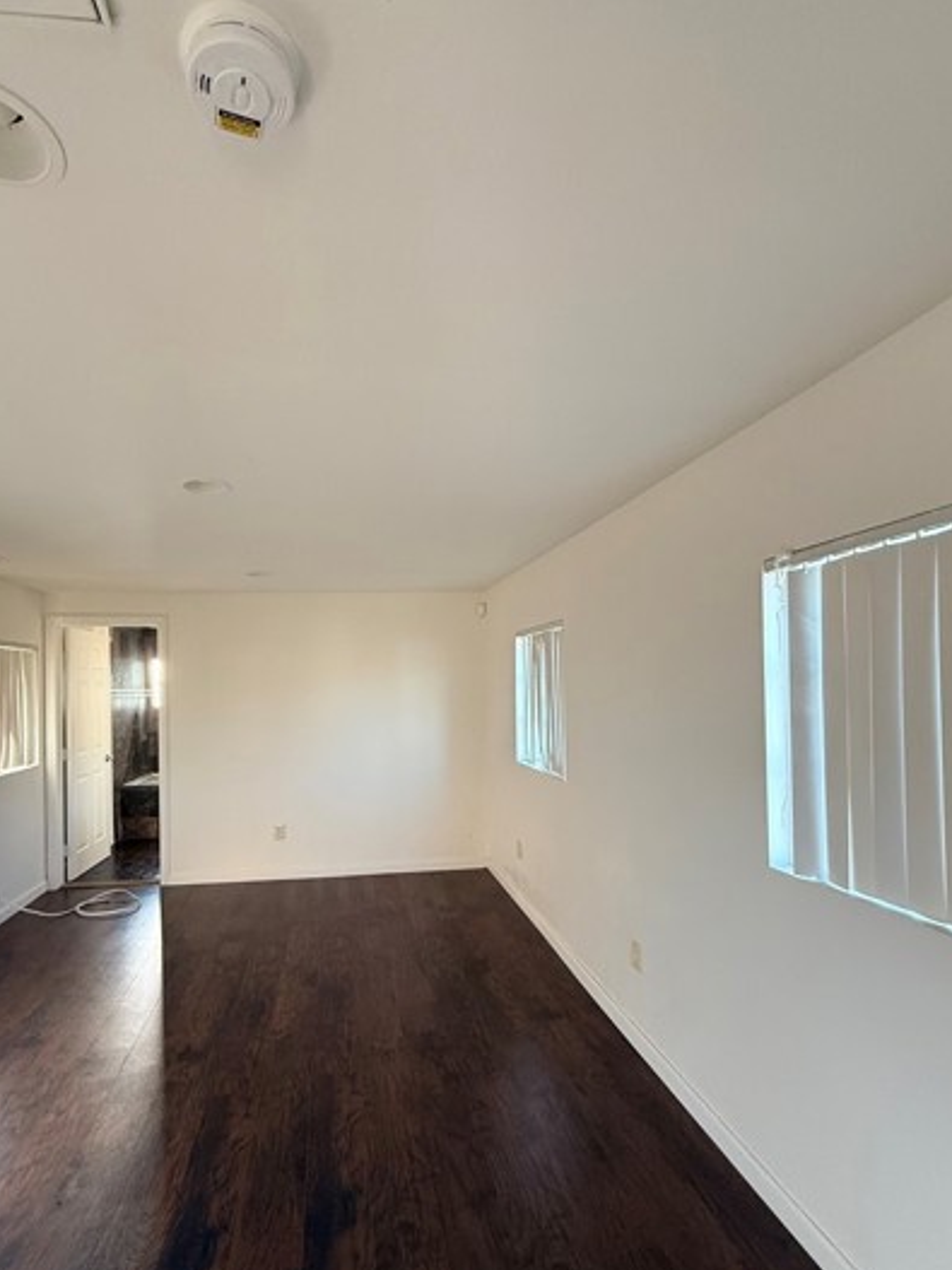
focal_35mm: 17
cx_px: 395
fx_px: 624
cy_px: 689
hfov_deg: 74.1
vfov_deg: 90.8
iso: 320
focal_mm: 2.22
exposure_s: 1/99
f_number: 2.2
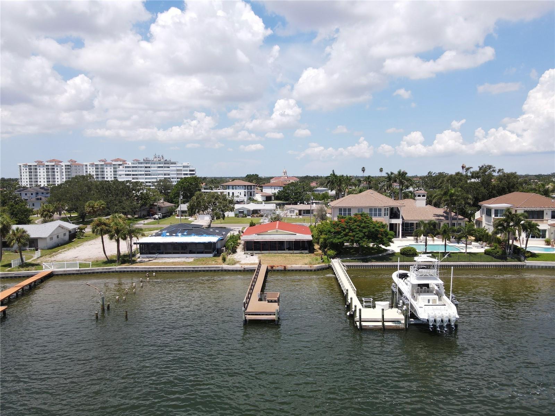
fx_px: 385
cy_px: 208
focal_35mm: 24
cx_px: 278
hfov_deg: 71.6
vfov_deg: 56.8
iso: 100
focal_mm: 4.5
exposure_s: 1/640
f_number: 2.8
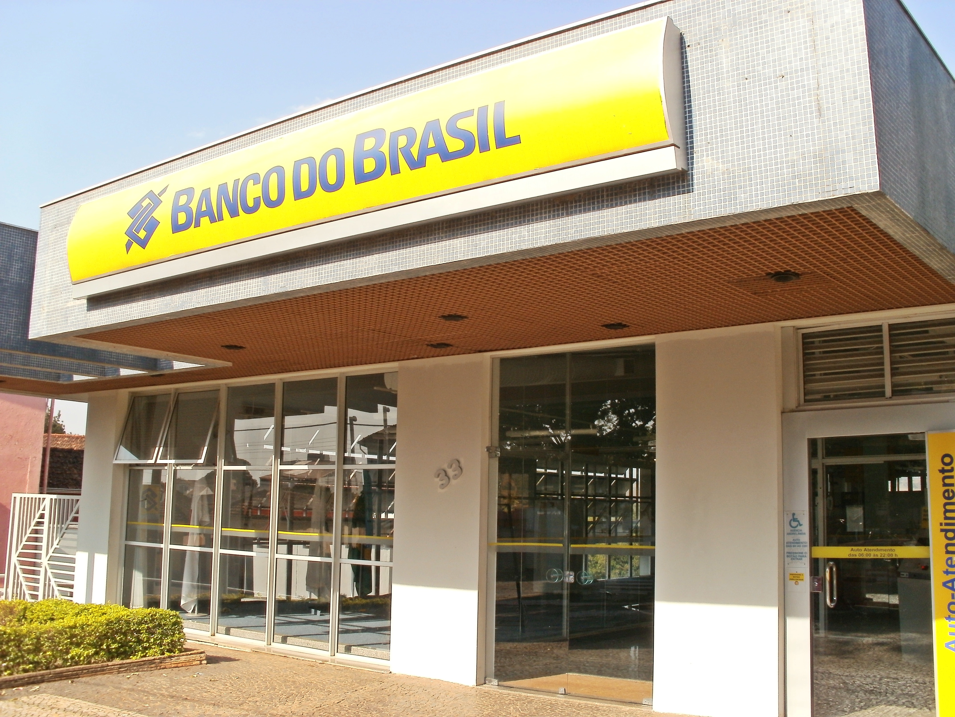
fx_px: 993
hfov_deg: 51.4
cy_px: 358
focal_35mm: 36
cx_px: 478
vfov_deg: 39.7
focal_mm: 6.3
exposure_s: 1/200
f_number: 5.6
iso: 100
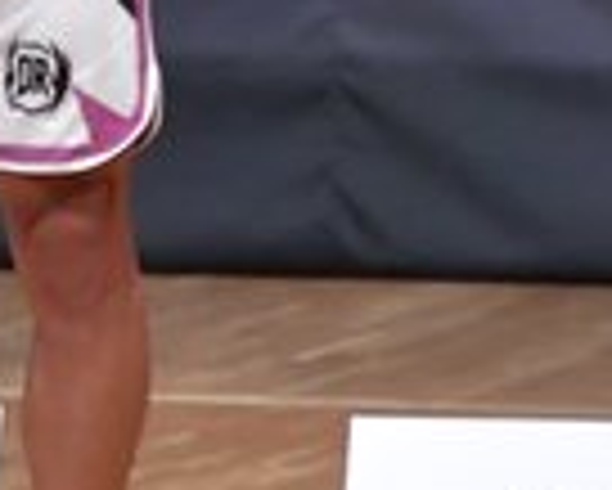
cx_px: -416
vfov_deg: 1.0
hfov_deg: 1.3
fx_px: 27515
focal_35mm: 1518
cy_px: -189
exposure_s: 1/400
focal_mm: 190
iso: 6400
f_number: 5.6
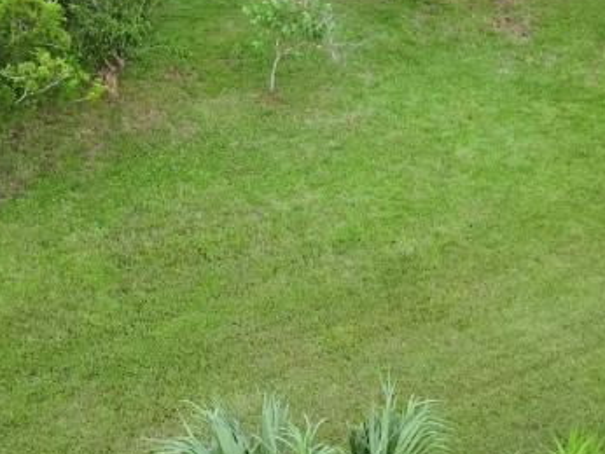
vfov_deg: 20.7
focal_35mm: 71
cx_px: 346
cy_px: 199
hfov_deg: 27.4
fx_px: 1242
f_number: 1.7
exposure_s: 1/100
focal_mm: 6.72
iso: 100
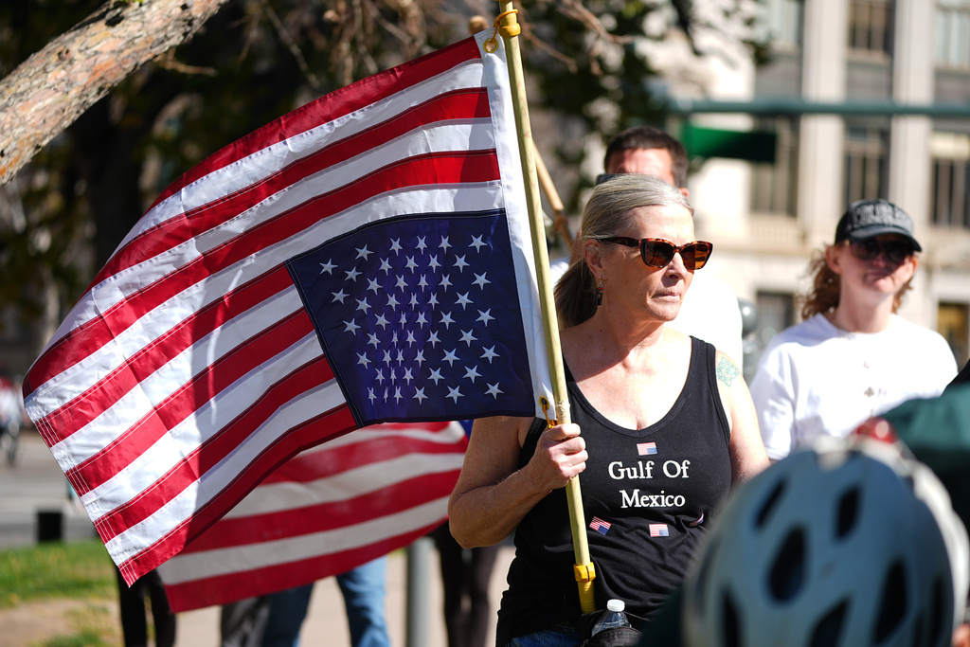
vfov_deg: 8.8
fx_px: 4204
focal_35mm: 156
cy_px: 324
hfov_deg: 13.2
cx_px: 485
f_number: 5
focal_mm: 156
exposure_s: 1/800
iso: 200
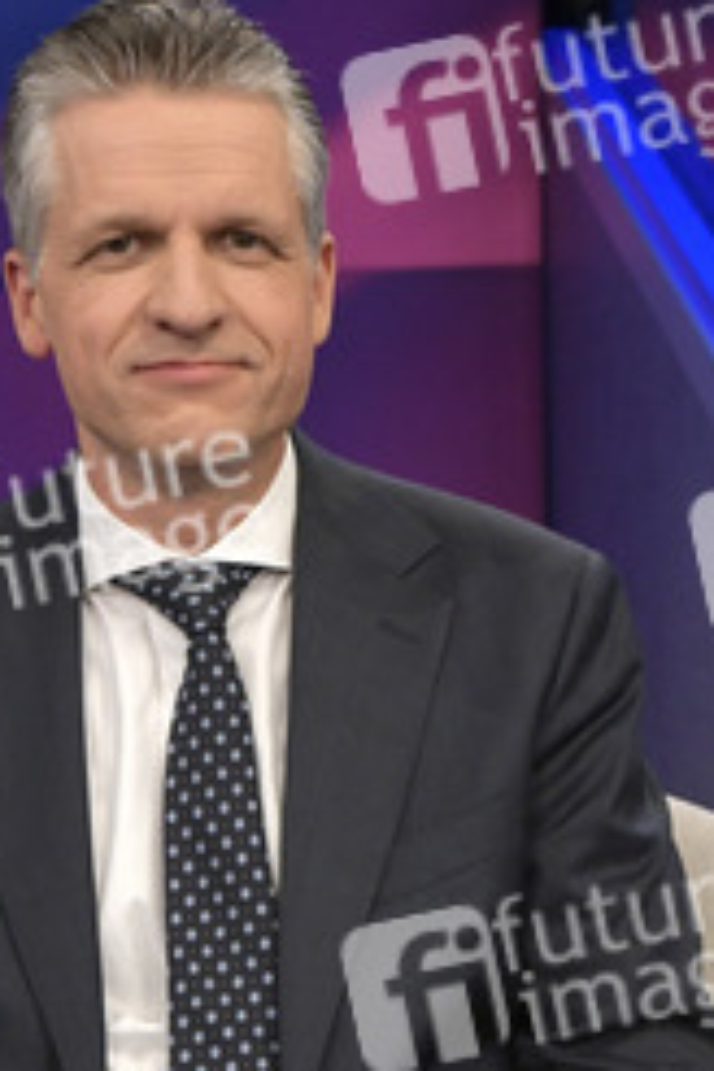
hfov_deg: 20.7
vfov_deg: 30.6
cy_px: 753
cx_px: 170
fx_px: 1934
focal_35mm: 65
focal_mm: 40
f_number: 6.3
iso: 2500
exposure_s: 1/250
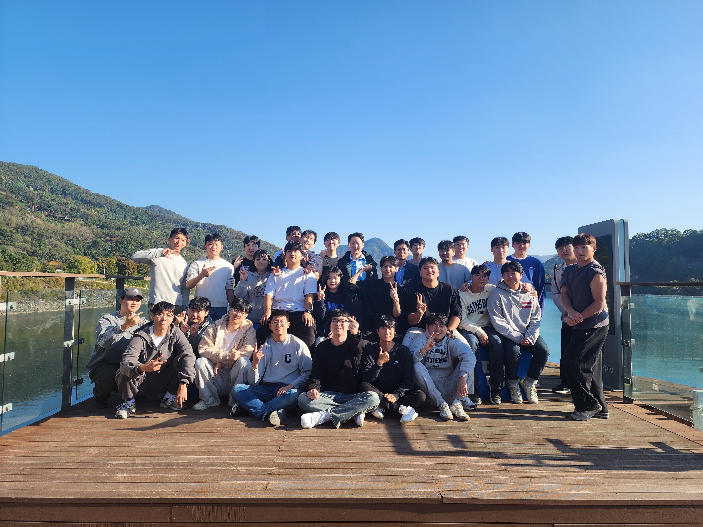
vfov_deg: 58.9
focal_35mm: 23
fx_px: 467
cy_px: 264
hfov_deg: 73.9
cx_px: 352
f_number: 1.8
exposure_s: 1/572
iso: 12
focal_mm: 6.4
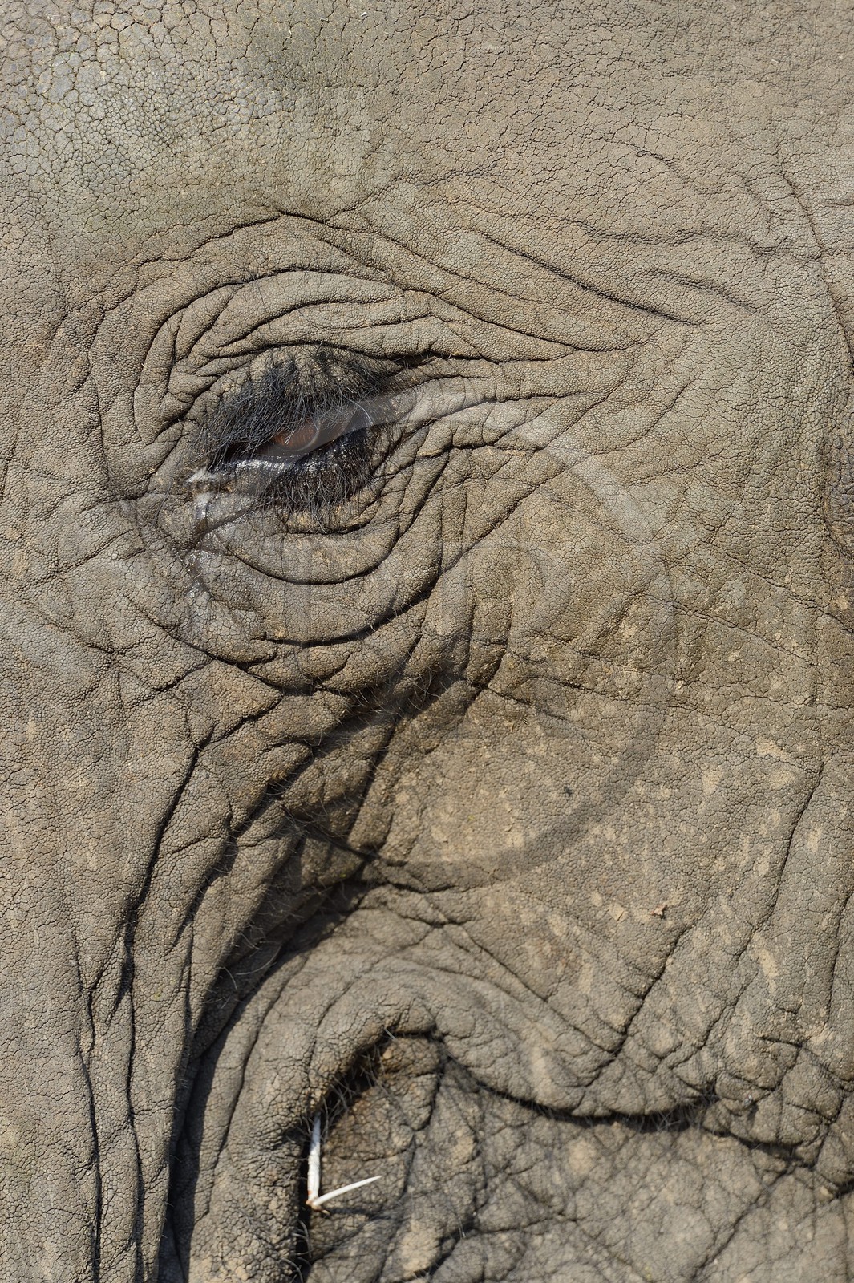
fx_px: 9973
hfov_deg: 4.9
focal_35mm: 280
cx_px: 427
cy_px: 642
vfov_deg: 7.4
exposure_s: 1/400
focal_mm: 280
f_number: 9
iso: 400
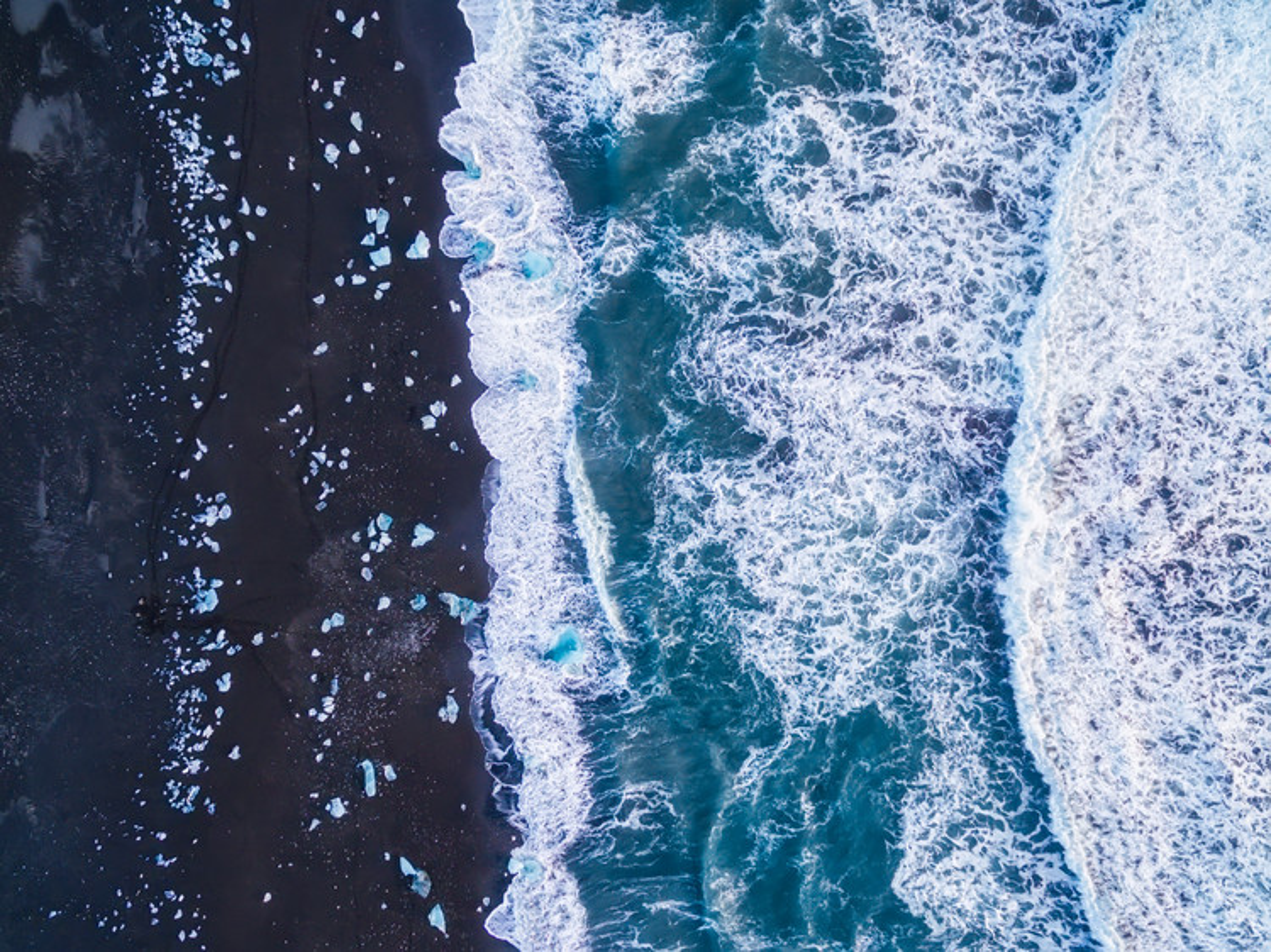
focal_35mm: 20
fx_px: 734
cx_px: 636
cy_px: 476
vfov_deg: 65.9
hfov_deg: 81.8
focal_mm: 3.61
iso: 100
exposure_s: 1/200
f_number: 2.8
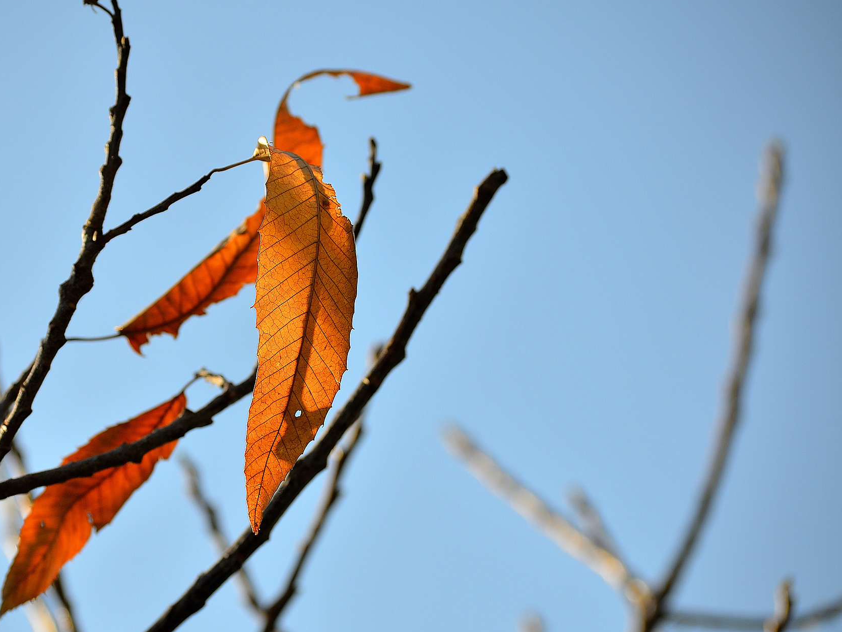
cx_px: 282
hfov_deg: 9.0
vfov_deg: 6.8
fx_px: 5320
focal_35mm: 219
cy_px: 363
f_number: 4.5
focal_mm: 105
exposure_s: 1/400
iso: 100
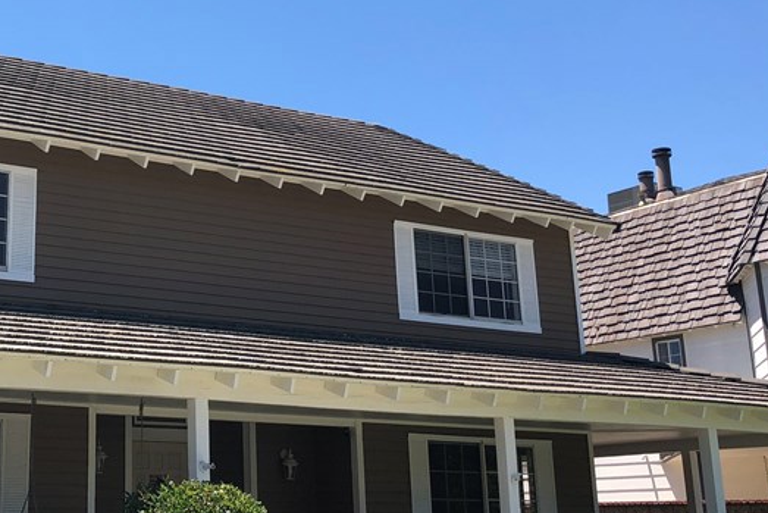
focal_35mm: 57
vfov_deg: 23.8
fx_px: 1216
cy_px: 207
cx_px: 106
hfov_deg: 33.5
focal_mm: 4
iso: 20
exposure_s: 1/1453
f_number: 1.8
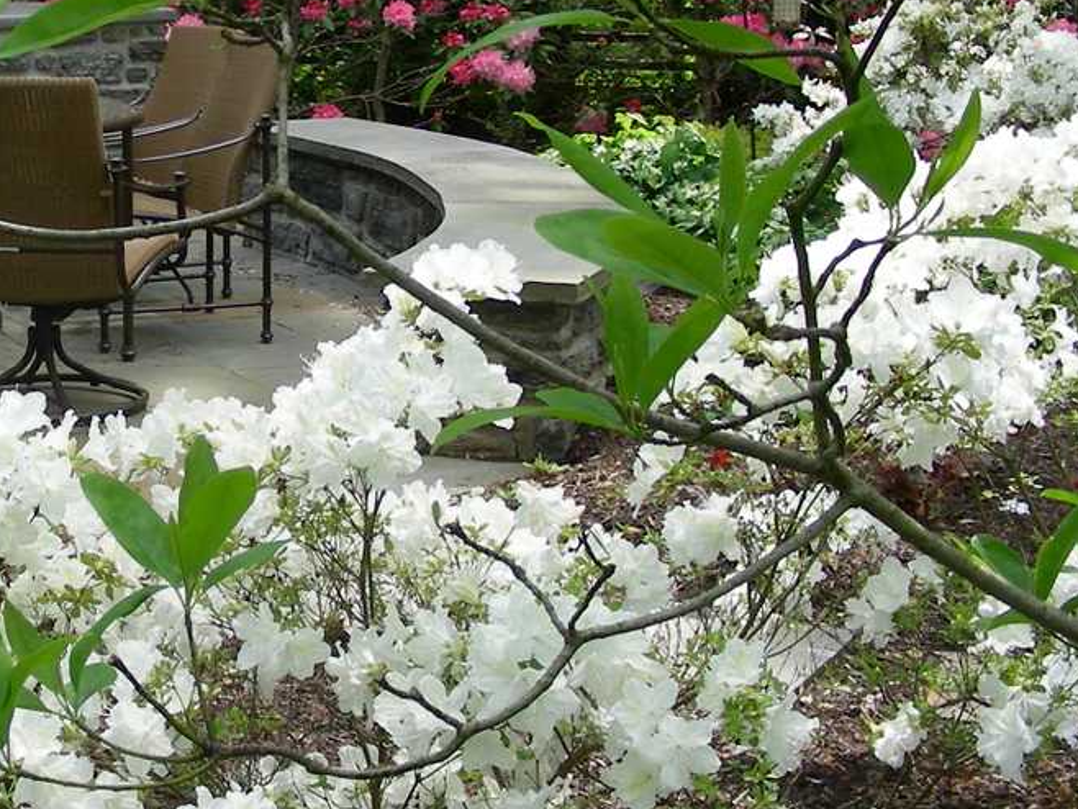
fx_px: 2399
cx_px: 107
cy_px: 190
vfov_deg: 19.0
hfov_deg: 24.6
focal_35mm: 77
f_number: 4
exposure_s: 1/209
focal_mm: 6.3
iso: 50
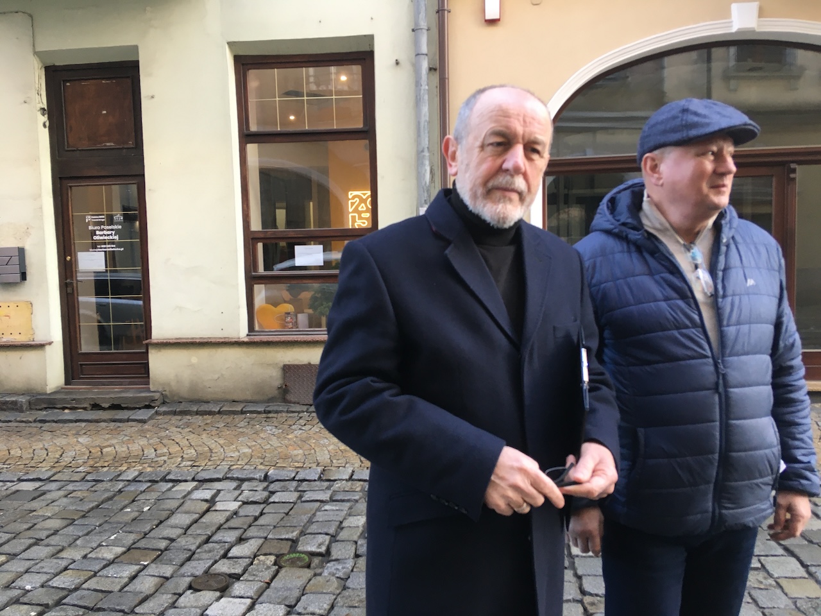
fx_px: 688
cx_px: 410
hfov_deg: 61.7
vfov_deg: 48.2
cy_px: 308
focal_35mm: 29
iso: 25
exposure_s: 1/33
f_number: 2.2
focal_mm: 4.15
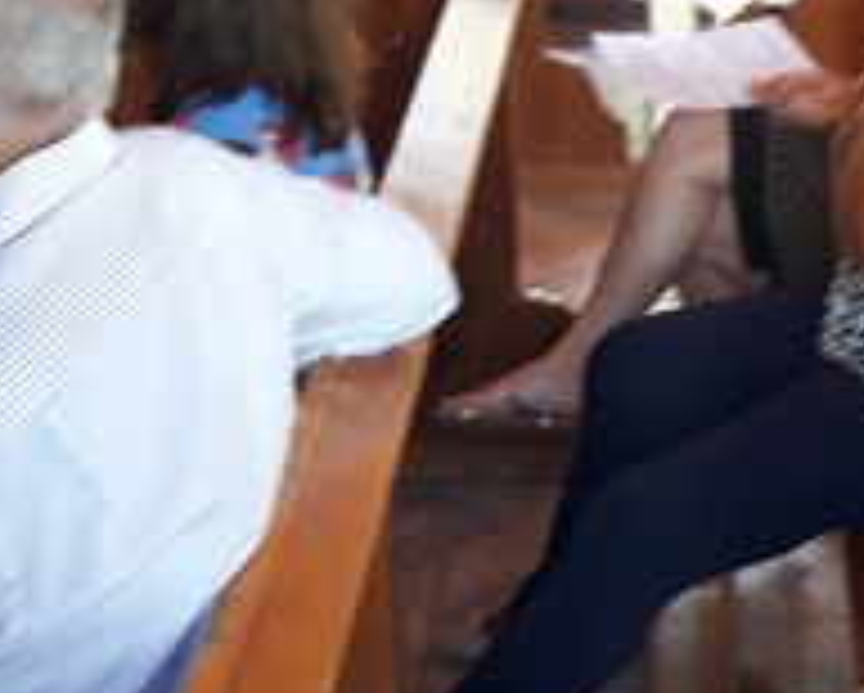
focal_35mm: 91
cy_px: 356
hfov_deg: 20.6
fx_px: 2329
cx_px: 752
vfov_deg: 16.9
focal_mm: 3.7
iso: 80
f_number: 1.9
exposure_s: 1/40
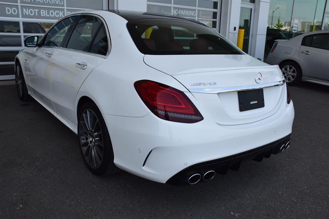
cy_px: 110
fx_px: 302
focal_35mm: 33
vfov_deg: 40.0
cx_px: 164
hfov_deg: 57.2
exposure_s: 1/320
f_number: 10
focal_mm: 22
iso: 400
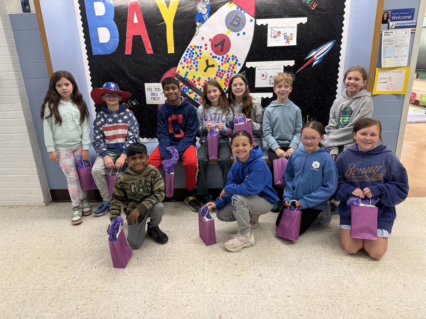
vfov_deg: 56.8
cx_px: 213
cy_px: 160
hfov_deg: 71.6
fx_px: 295
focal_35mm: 24
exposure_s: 1/60
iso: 250
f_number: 1.78
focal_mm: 6.76
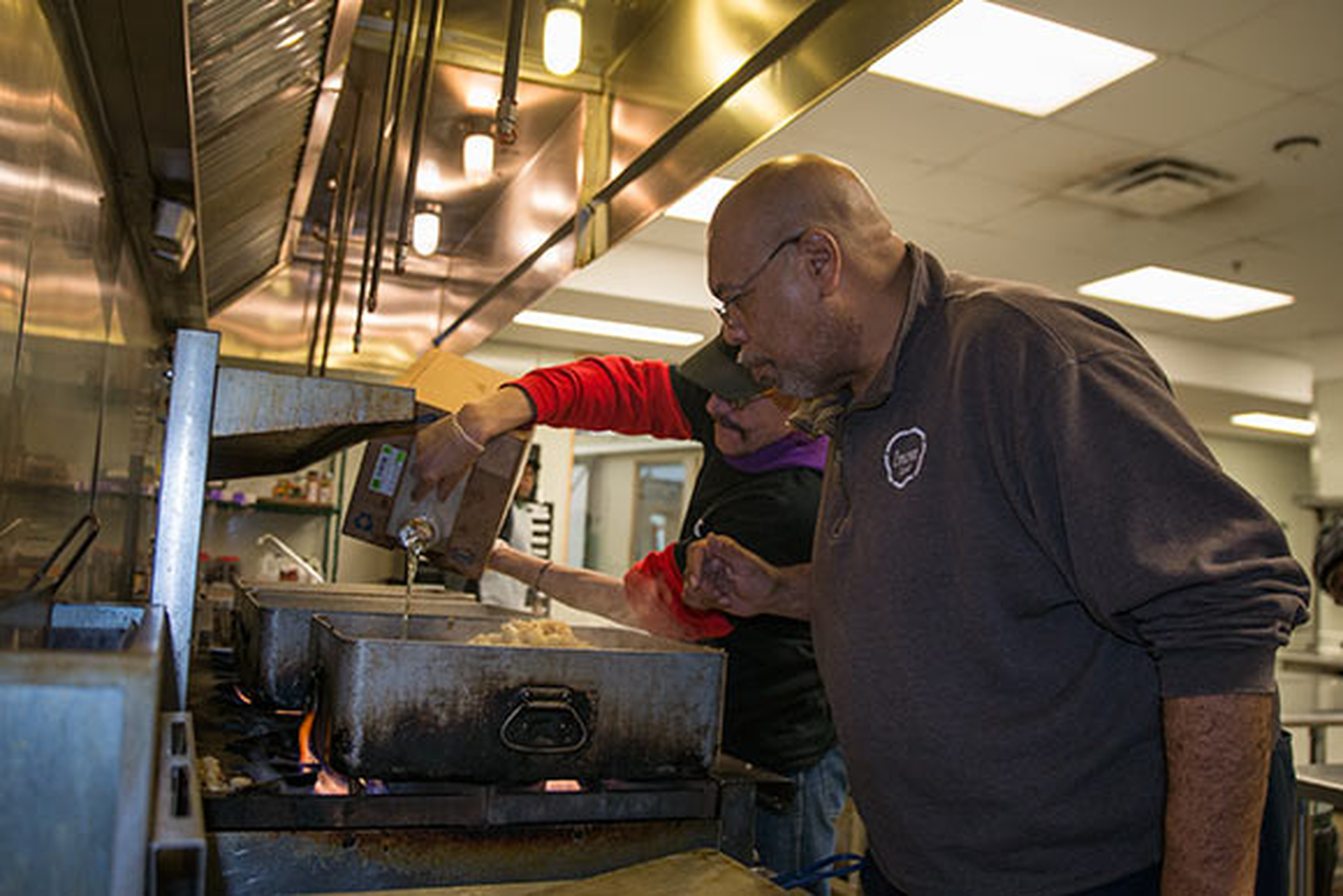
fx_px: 896
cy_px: 448
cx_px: 672
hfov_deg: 73.7
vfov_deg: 53.2
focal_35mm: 24
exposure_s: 1/180
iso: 800
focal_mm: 24
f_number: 3.3
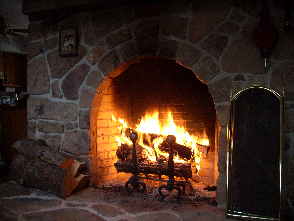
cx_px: 147
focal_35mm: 37
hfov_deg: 50.1
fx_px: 314
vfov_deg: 38.7
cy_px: 110
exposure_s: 1/16.4
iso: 200
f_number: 2.8
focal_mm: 6.2
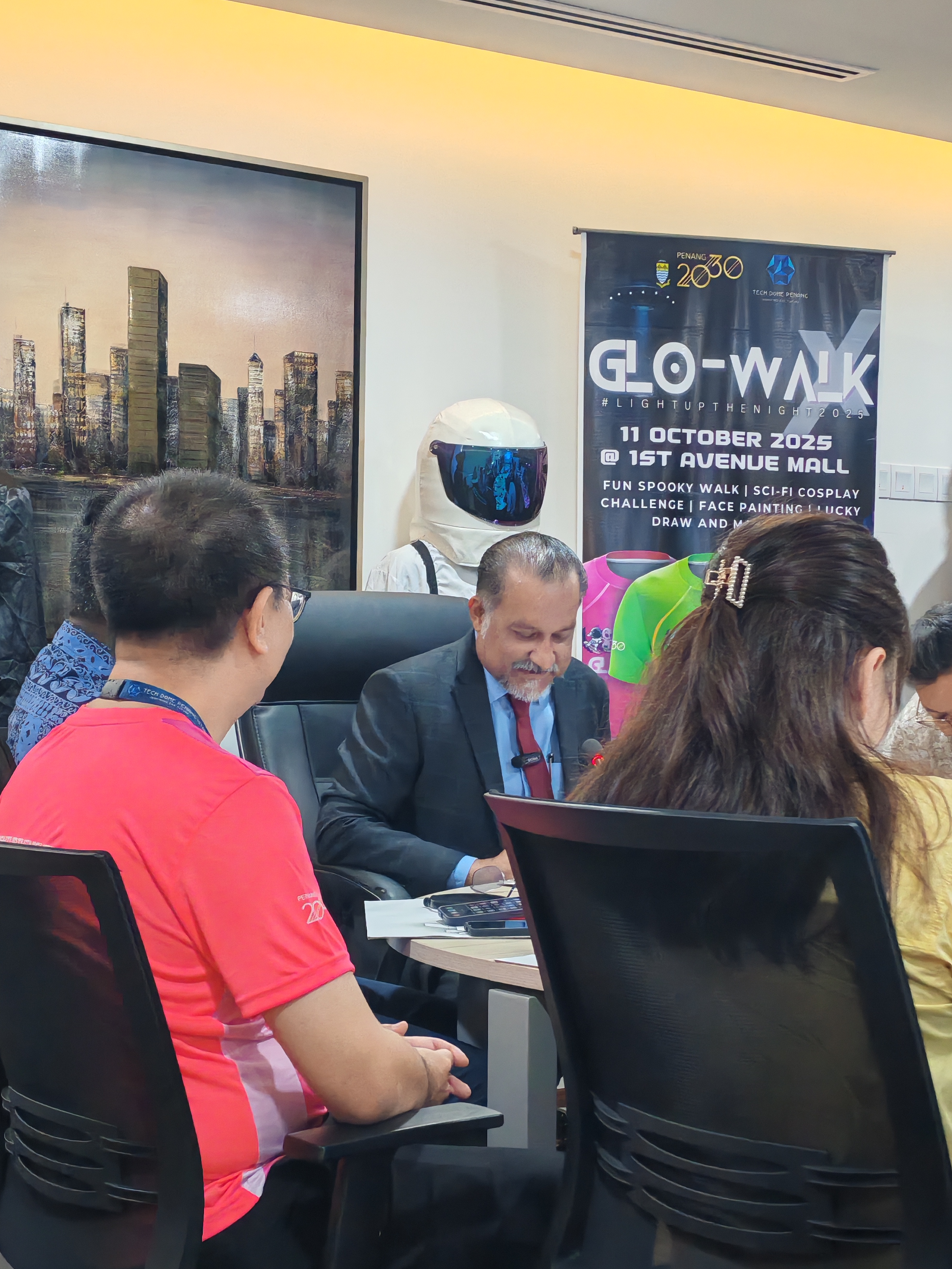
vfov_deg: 30.7
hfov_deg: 23.3
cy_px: 726
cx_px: 425
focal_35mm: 63
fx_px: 2310
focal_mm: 5.52
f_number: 1.95
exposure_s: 1/100
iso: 400
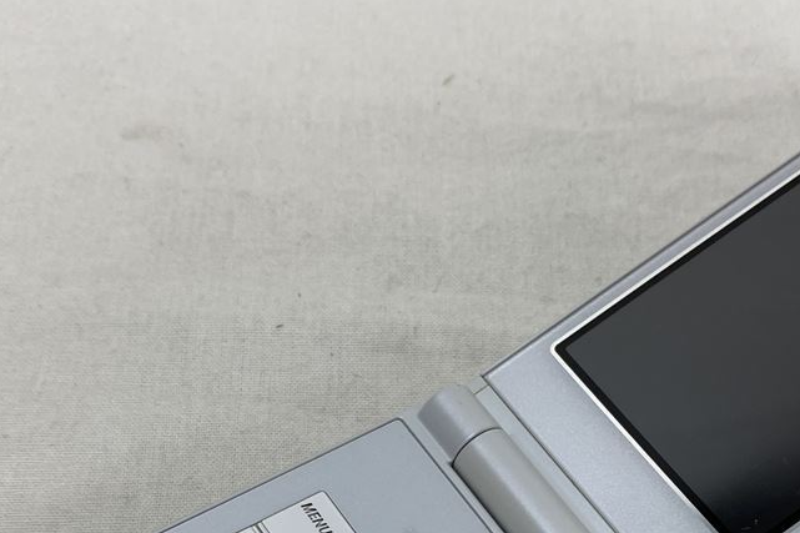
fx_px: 1200
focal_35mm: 54
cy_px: 574
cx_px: 452
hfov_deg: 36.8
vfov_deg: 23.6
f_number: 1.8
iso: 50
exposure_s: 1/120
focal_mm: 4.25
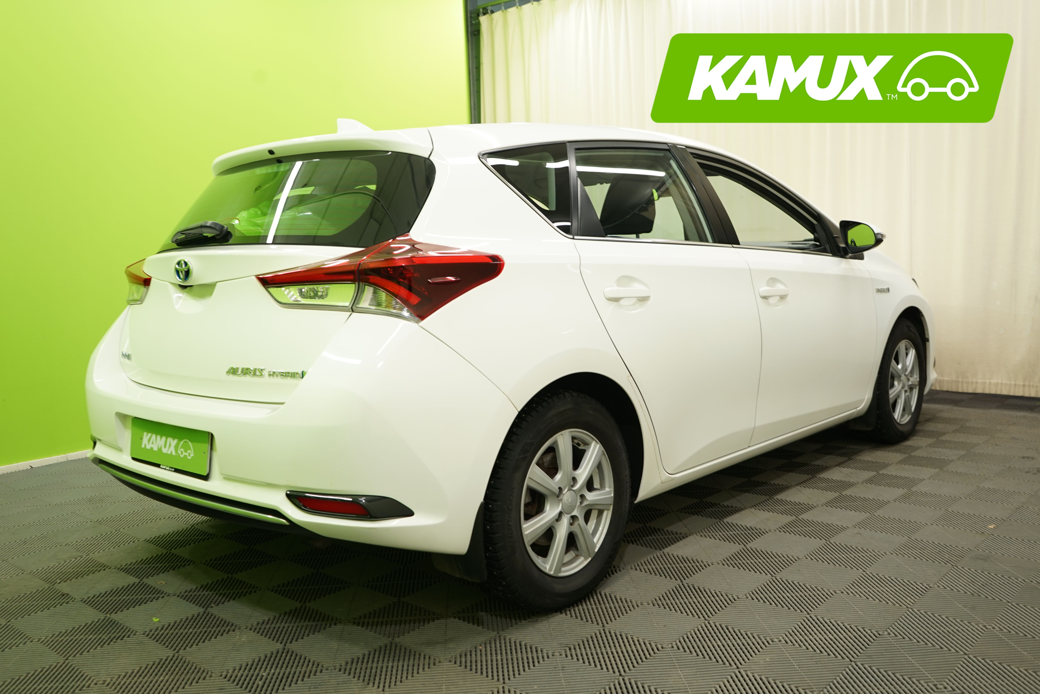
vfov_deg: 42.3
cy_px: 347
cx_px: 520
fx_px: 895
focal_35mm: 31
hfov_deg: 60.3
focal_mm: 31
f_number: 5.6
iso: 250
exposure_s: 1/13
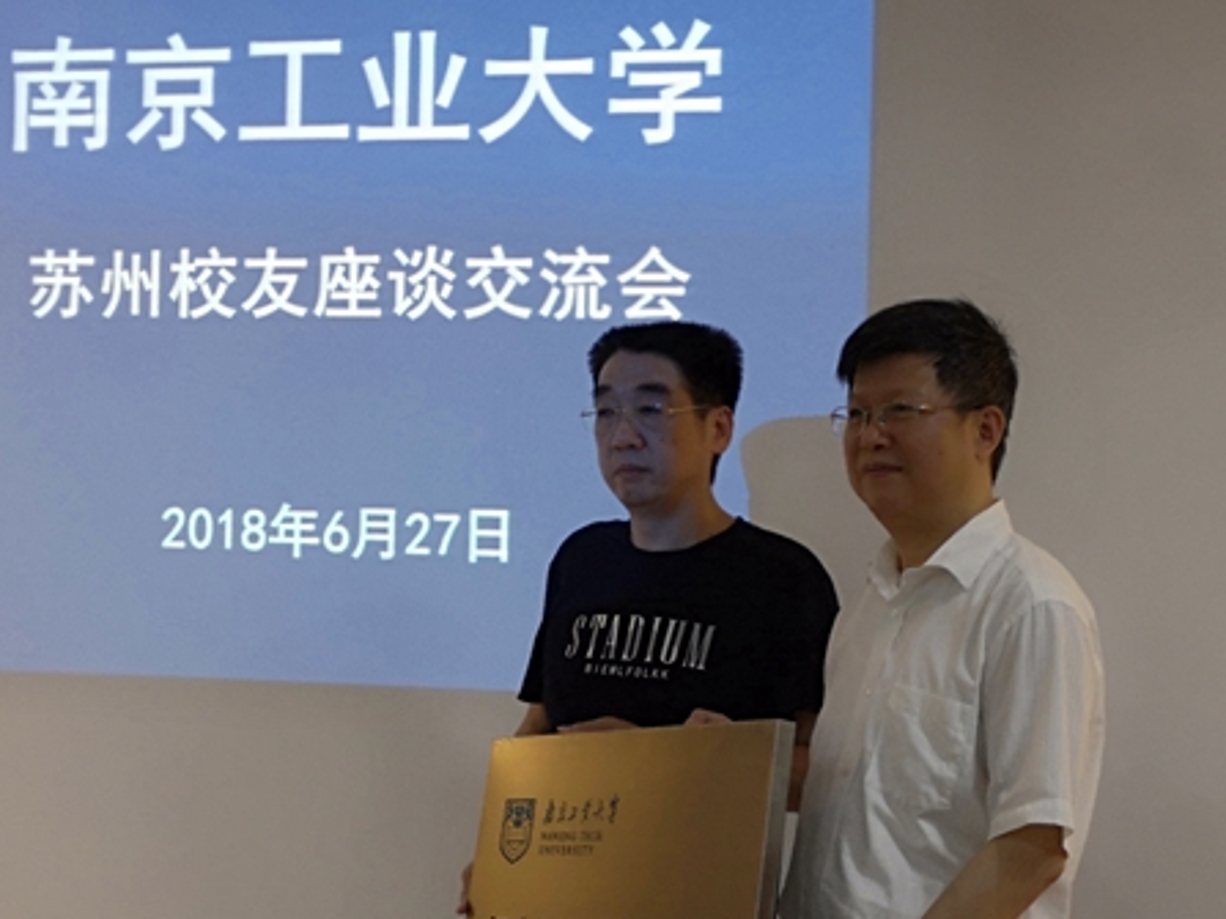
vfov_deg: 20.4
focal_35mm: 72
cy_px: 580
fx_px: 2549
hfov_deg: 27.0
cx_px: 694
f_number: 1.8
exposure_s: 1/50
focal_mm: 3.95
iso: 100
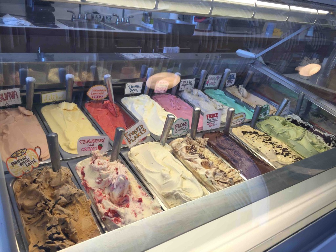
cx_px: 168
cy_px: 126
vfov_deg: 48.2
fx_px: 281
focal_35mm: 29
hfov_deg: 61.7
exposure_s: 1/60
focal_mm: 4.15
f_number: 2.2
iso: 40
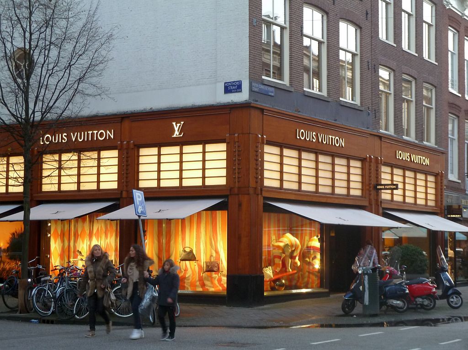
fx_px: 905
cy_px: 175
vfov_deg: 21.9
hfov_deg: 29.0
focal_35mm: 67
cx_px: 234
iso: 160
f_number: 4.1
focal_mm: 11
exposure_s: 1/30
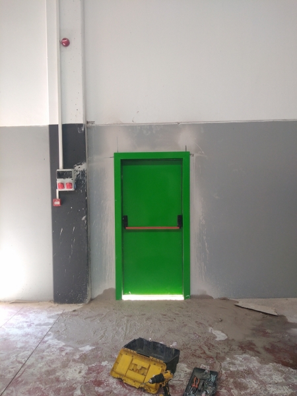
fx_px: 297
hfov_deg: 53.1
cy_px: 198
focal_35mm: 26
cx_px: 148
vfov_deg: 67.3
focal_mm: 3.6
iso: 105
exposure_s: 1/33.3
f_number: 1.8
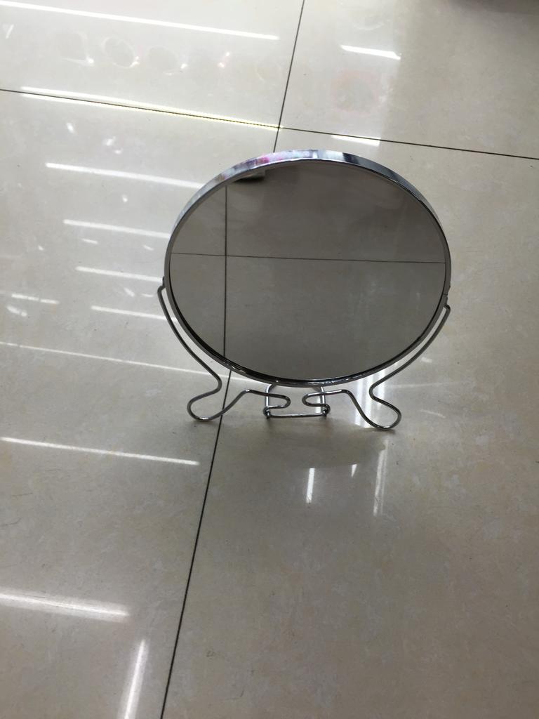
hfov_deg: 48.2
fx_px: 602
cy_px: 360
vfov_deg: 61.7
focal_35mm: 29
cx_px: 270
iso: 40
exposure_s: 1/60
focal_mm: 4.15
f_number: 2.2
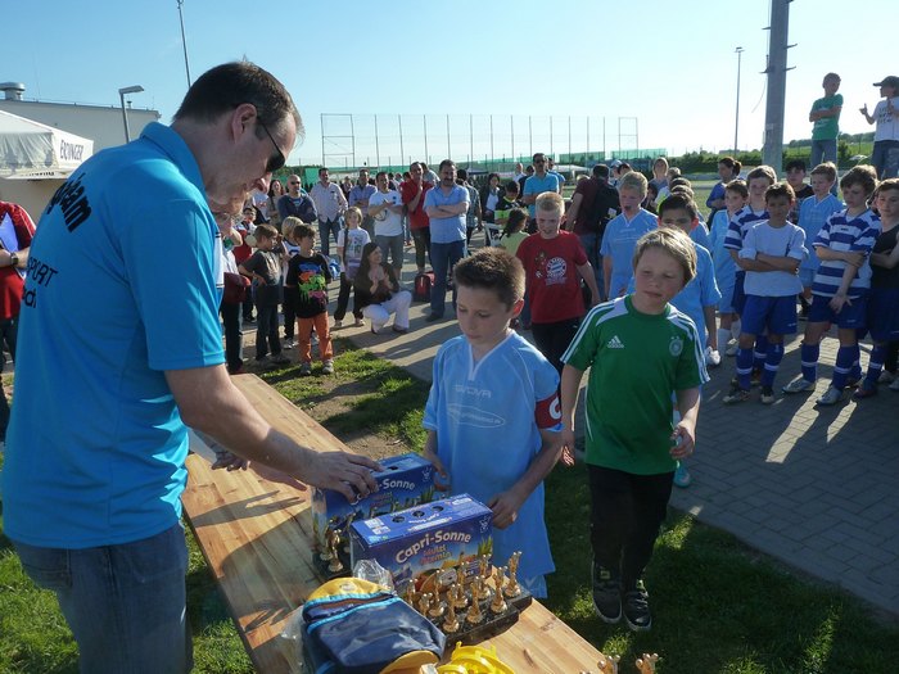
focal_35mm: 25
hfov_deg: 69.4
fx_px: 649
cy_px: 337
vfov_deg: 54.9
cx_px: 450
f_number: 4.5
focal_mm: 4.1
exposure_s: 1/400
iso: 125
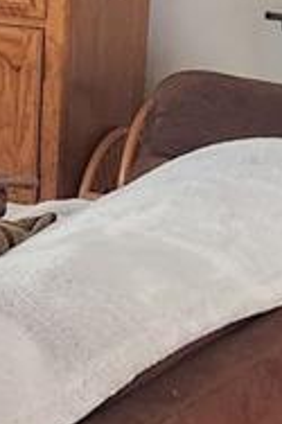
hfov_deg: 8.5
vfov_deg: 13.4
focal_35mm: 153
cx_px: -284
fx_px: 1801
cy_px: 325
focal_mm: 5.4
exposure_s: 1/120
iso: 500
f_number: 1.8
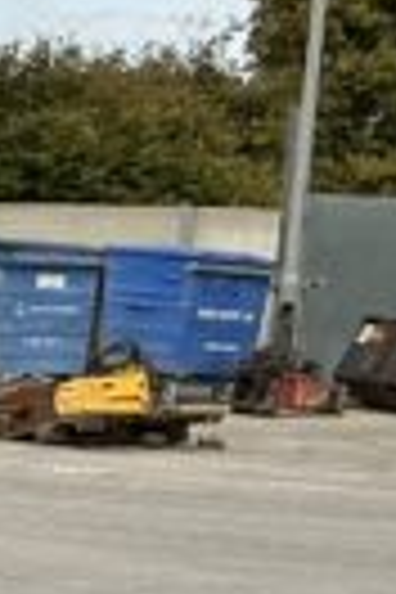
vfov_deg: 14.4
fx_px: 2326
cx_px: -882
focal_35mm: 141
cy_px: 576
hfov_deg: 8.0
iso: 25
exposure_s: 1/1055
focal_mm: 3
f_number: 1.8
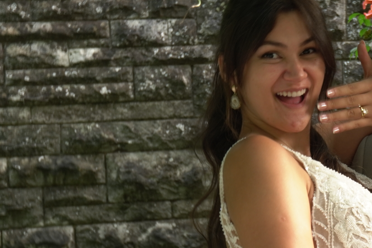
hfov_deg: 16.3
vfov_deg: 11.0
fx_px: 1293
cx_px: 298
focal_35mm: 125
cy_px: 133
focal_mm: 37
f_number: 6.3
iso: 250
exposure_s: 1/5
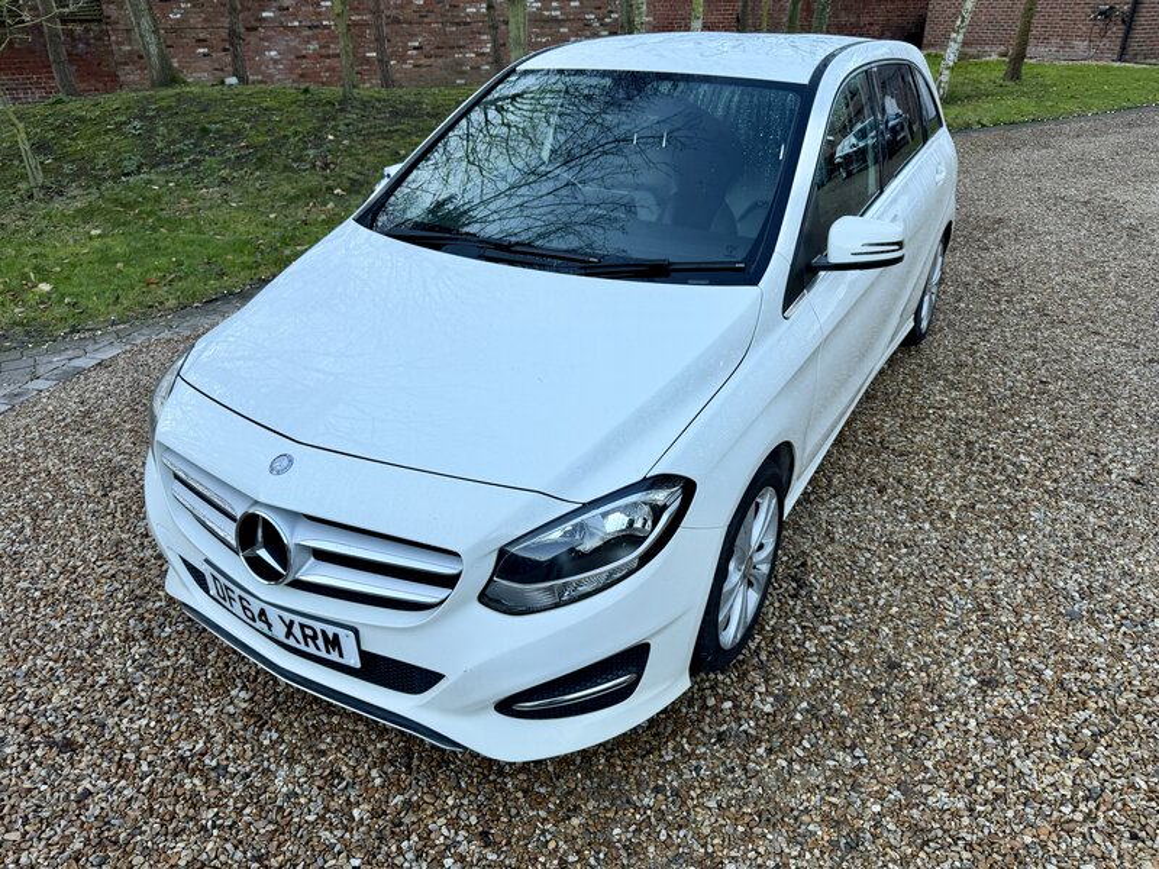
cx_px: 580
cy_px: 434
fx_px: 804
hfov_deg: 71.6
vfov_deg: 56.8
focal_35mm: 24
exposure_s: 1/100
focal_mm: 6.76
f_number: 1.78
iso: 64
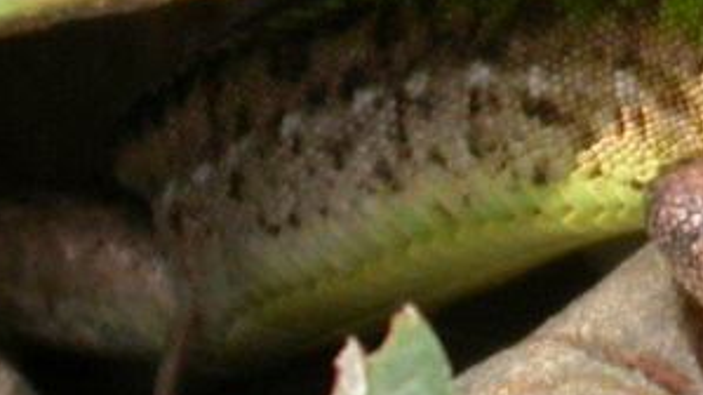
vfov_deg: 1.4
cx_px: 978
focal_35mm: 870
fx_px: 16213
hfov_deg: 2.5
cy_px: 63
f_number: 5
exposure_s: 1/97.7
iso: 100
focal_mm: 30.9
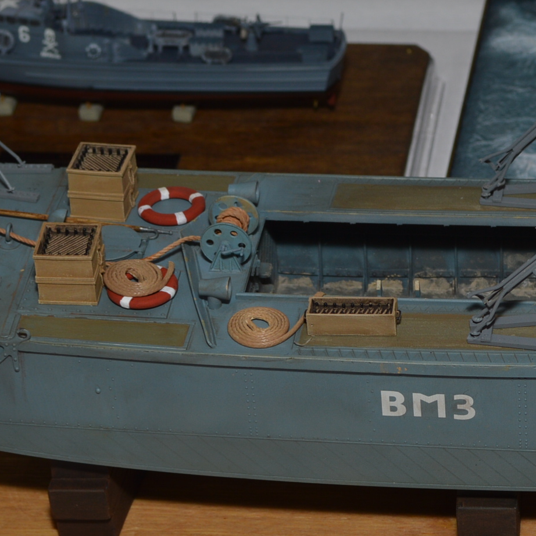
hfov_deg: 11.9
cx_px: 529
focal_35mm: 145
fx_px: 2547
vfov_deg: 12.0
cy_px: 337
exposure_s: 1/60
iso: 100
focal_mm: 35
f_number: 8
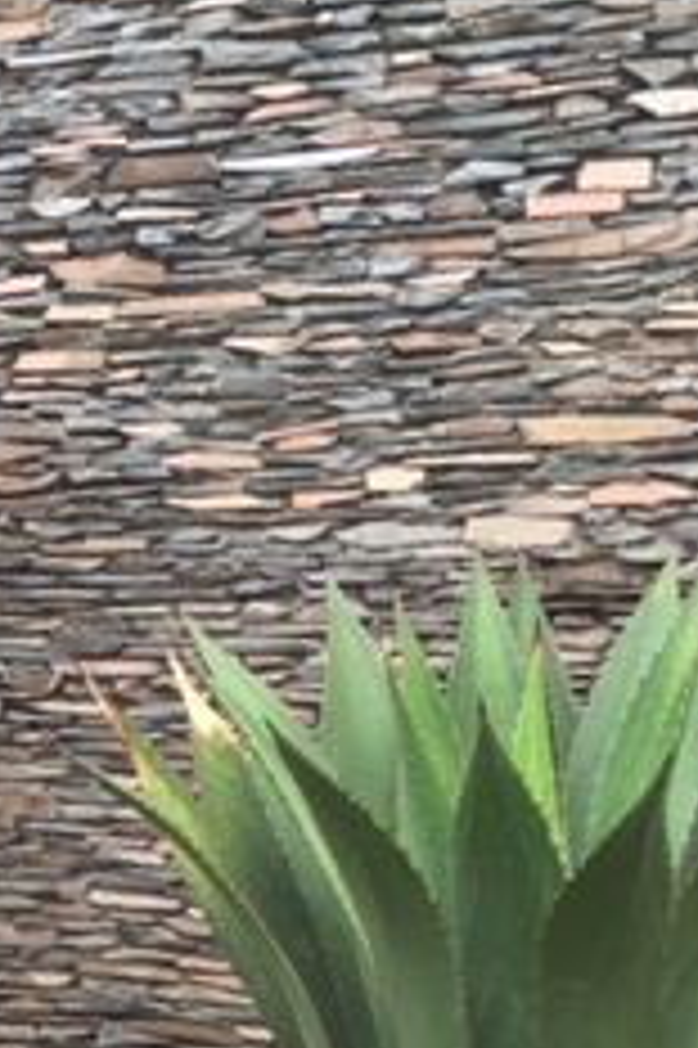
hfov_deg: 16.1
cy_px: 1012
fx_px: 2417
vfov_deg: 23.6
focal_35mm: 83
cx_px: -23
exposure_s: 1/60
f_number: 2.2
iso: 32
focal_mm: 4.15
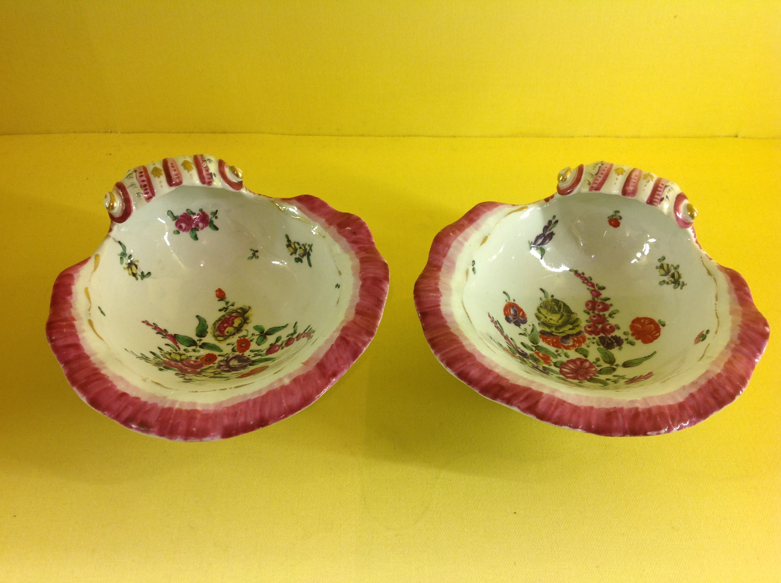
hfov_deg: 52.7
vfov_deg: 40.6
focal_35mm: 35
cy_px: 292
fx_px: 788
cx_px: 390
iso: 64
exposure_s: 1/24
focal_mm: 4.28
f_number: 2.4
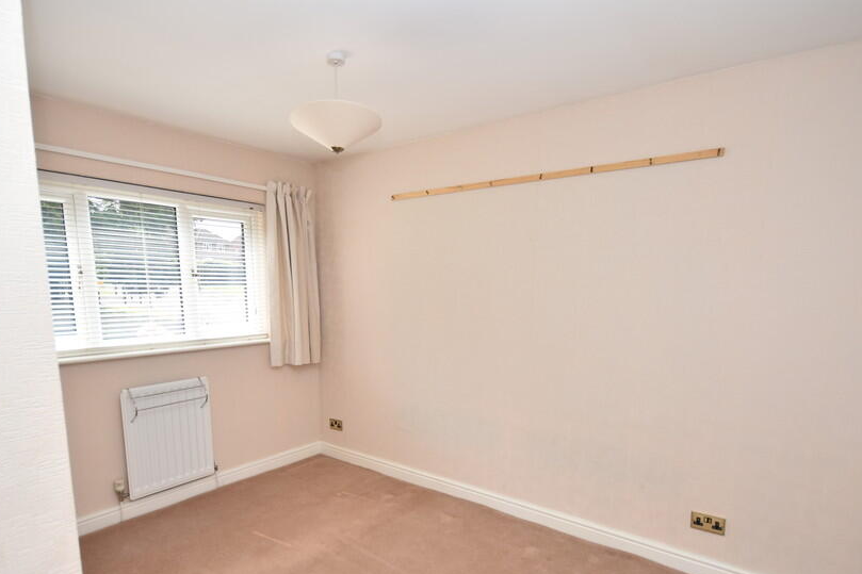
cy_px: 354
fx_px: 455
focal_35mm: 19
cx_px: 410
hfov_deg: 86.9
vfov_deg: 63.7
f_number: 5
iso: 200
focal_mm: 10
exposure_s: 1/200
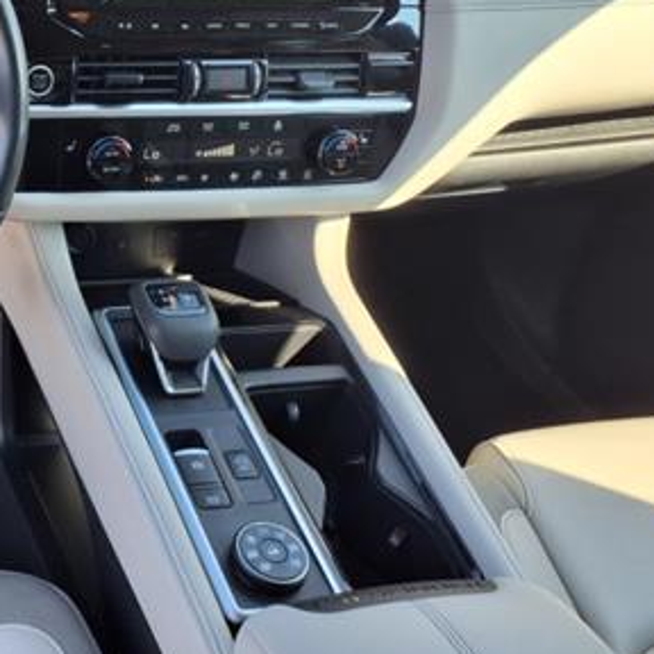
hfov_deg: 29.5
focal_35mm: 53
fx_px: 1133
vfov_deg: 31.4
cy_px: 139
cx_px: -41
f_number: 1.9
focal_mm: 3.58
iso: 40
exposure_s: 1/179
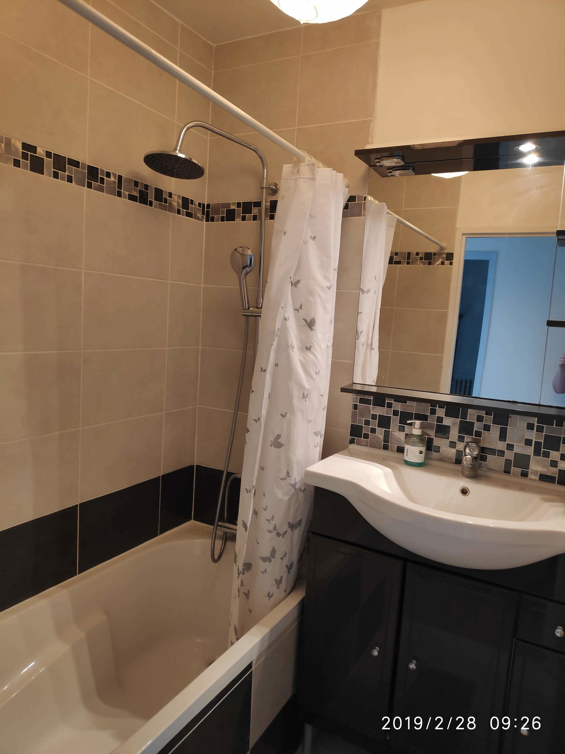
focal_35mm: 20
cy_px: 377
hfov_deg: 66.0
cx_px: 282
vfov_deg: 81.7
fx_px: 435
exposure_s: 1/50
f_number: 1.9
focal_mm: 3.94
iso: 320
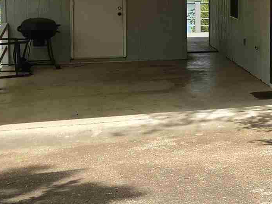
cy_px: 24
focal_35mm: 102
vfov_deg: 14.4
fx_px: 802
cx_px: 442
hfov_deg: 16.9
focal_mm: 5.4
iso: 80
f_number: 1.8
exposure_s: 1/1756
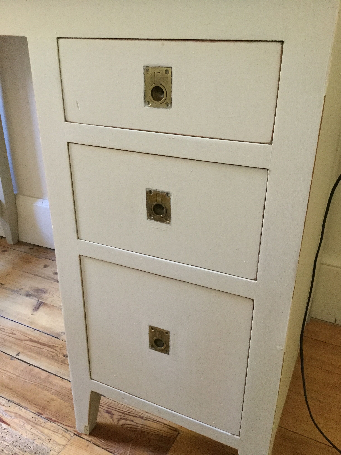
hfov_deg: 45.4
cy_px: 228
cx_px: 170
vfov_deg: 58.4
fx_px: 407
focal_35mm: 31
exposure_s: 1/17
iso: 200
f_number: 2.4
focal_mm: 3.3
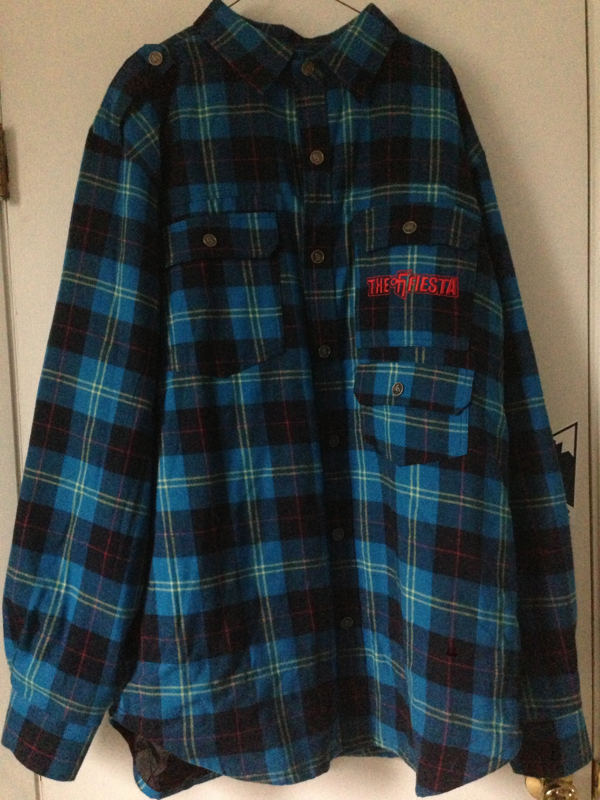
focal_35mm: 33
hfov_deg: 42.9
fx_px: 763
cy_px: 400
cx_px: 300
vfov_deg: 55.4
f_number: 2.4
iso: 800
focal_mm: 4.13
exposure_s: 1/15
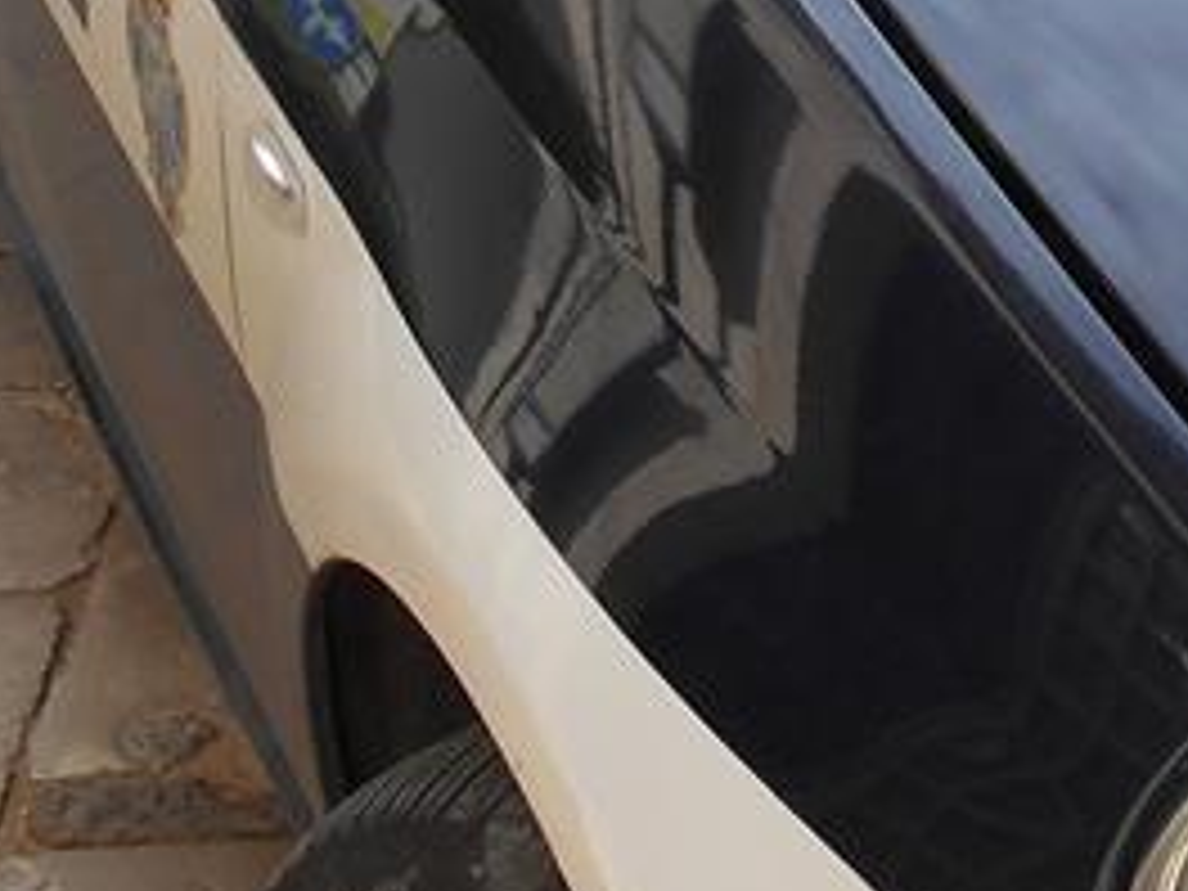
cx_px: 1116
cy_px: -374
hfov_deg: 19.0
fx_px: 3466
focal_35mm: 101
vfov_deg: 13.9
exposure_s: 1/500
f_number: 3.2
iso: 80
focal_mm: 4.6
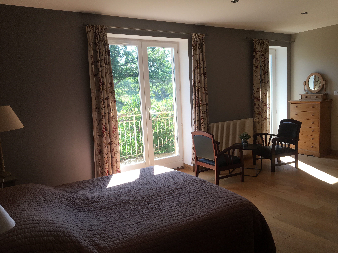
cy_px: 126
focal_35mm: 29
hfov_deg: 61.7
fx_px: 283
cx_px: 169
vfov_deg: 48.2
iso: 25
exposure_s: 1/124
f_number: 2.2
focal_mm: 4.15
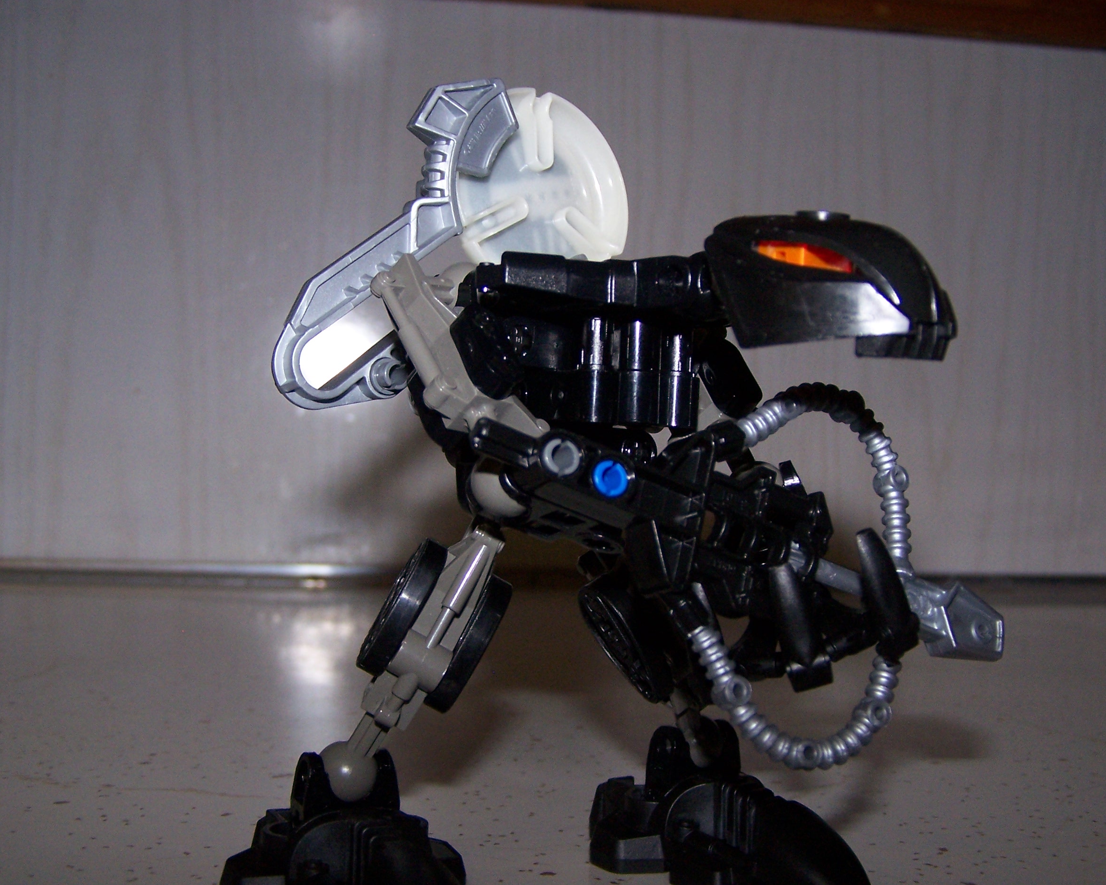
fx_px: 1407
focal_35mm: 43
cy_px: 455
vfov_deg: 34.9
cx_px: 599
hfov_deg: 42.9
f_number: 2.8
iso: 140
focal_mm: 6.7
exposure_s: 1/60
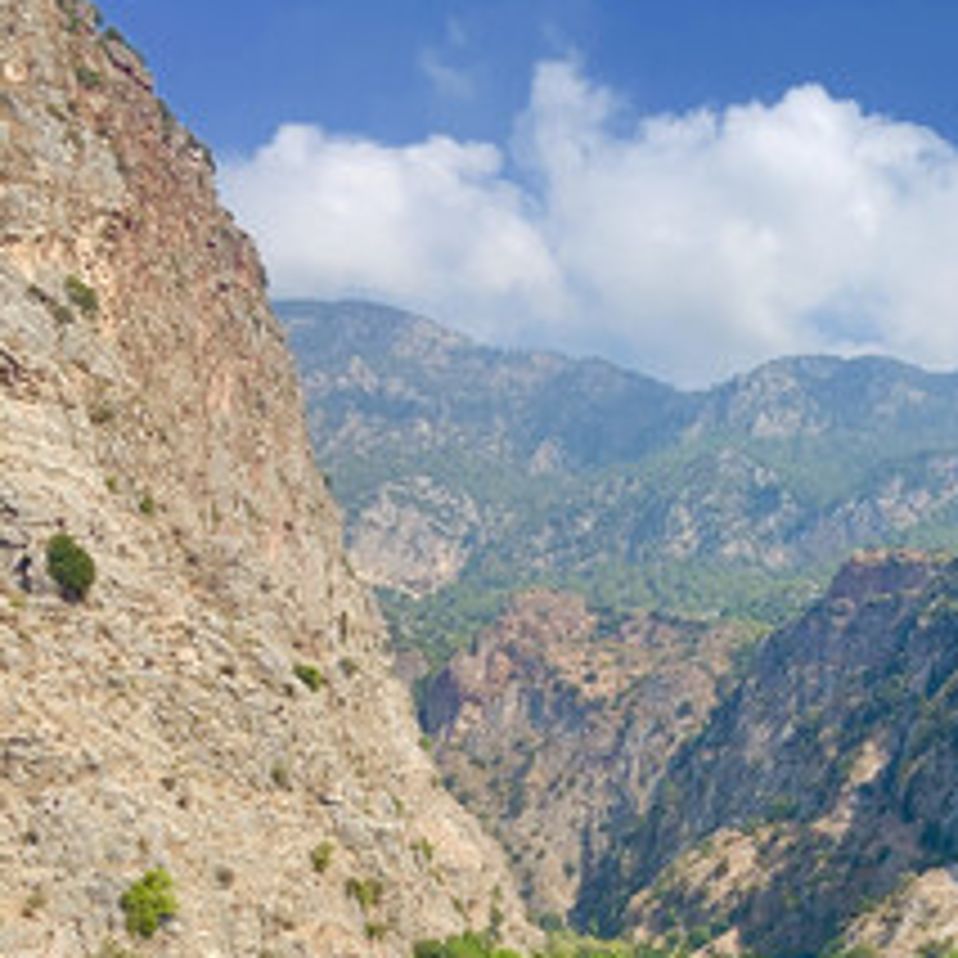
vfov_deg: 31.0
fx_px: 1691
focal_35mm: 54
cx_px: 1115
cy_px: 731
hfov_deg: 28.1
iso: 25
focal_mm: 4.25
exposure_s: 1/1748
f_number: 1.8
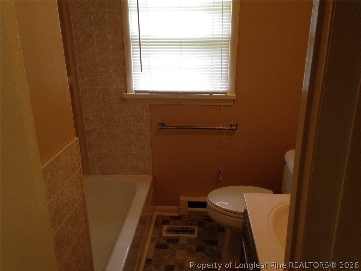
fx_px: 344
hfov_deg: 55.4
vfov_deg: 42.9
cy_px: 136
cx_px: 180
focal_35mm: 33
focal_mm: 4.12
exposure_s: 1/20
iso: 64
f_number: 2.4
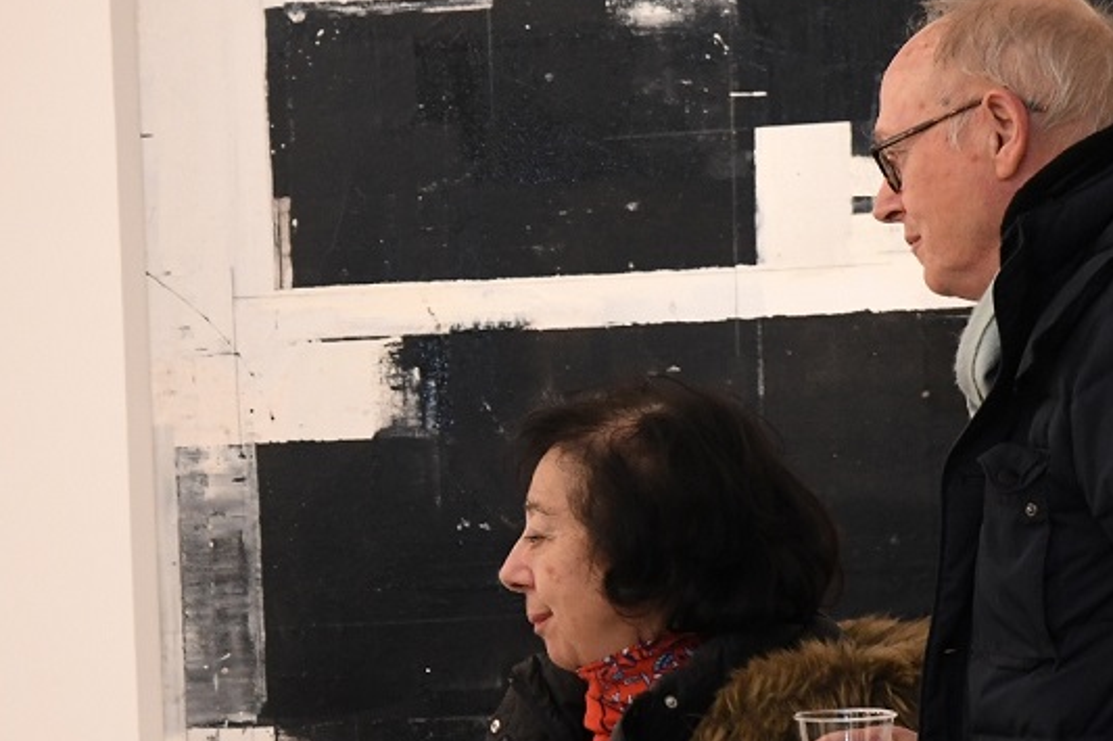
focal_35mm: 246
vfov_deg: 5.6
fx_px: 7603
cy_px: 818
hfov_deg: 8.3
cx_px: -52
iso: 2000
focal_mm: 82
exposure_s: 1/80
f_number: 6.3
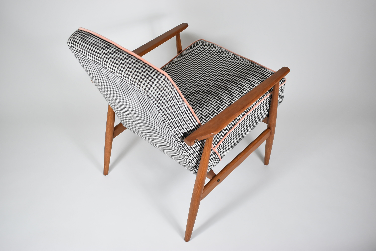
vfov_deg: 36.9
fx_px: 376
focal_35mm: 36
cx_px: 188
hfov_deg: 53.1
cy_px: 126
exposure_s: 1/125
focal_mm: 24
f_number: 4.5
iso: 800
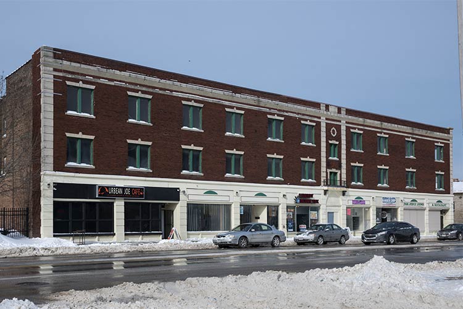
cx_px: 232
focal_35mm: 44
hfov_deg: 44.5
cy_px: 154
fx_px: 566
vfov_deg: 30.5
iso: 200
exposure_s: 1/1600
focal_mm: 44
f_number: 7.1
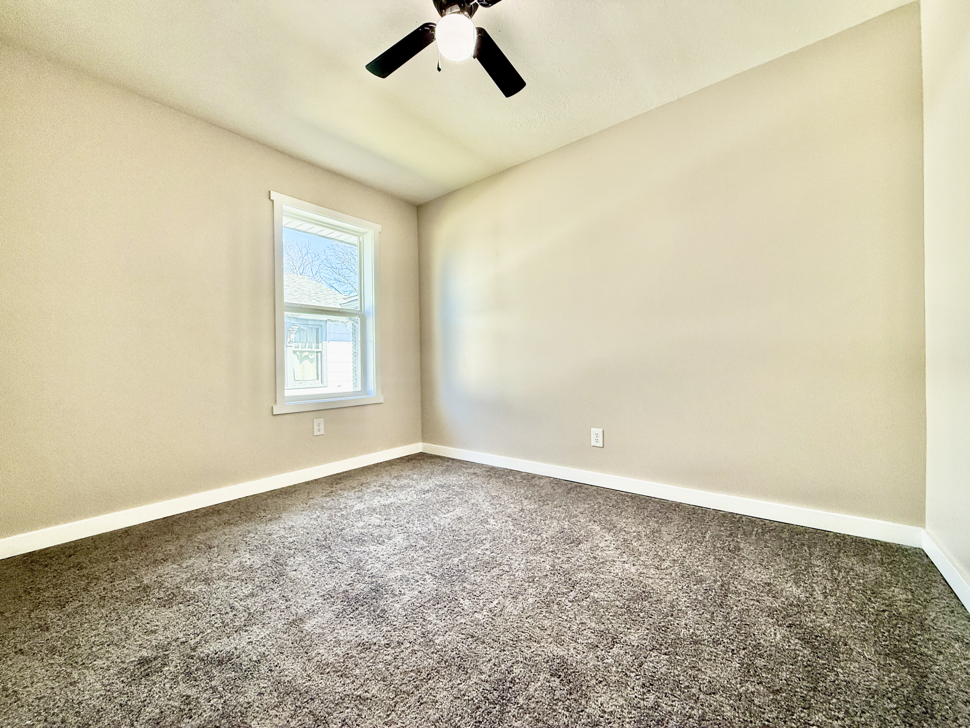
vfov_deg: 85.7
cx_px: 485
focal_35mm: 14
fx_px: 392
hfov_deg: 102.1
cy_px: 364
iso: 160
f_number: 2.2
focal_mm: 2.22
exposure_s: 1/120
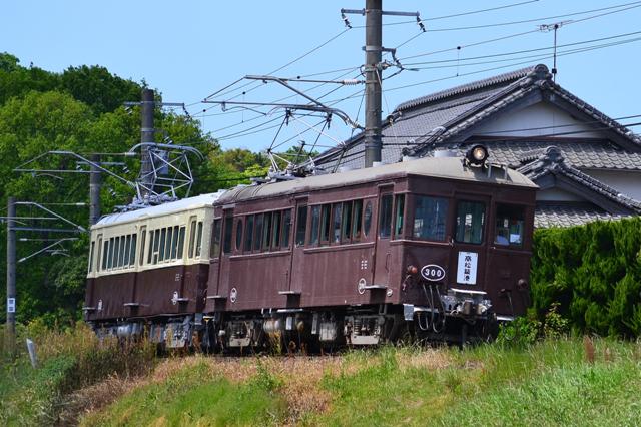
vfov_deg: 10.6
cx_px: 320
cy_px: 214
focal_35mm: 129
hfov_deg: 15.9
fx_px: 2296
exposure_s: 1/1250
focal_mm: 86
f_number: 6.3
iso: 400
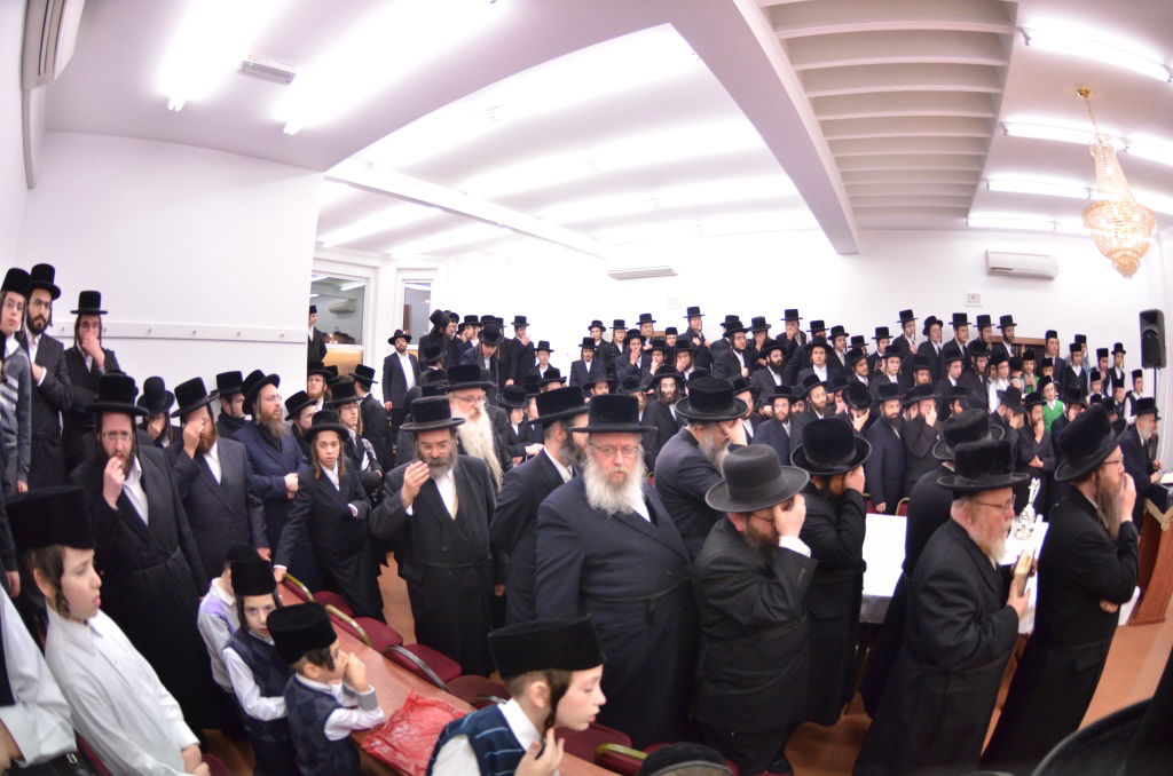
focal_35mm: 16
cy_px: 388
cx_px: 586
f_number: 2.8
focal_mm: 10.5
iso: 1250
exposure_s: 1/500
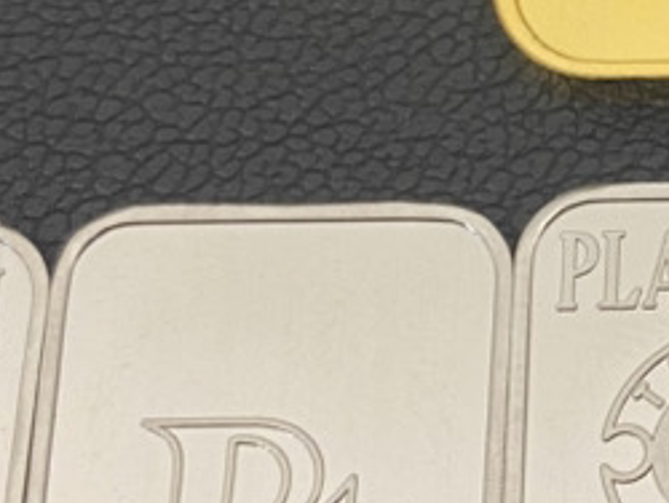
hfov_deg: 15.7
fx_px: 2321
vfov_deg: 12.4
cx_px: 846
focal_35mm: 120
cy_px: 241
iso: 64
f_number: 1.8
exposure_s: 1/50
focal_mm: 4.25
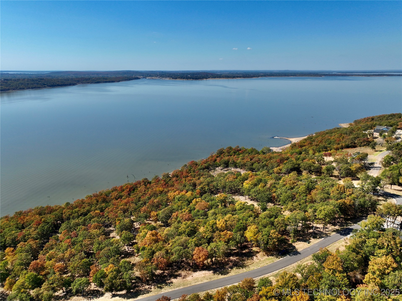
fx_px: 279
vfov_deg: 56.8
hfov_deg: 71.6
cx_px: 201
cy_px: 150
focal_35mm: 24
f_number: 2.8
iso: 130
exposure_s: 1/2000
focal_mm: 12.29
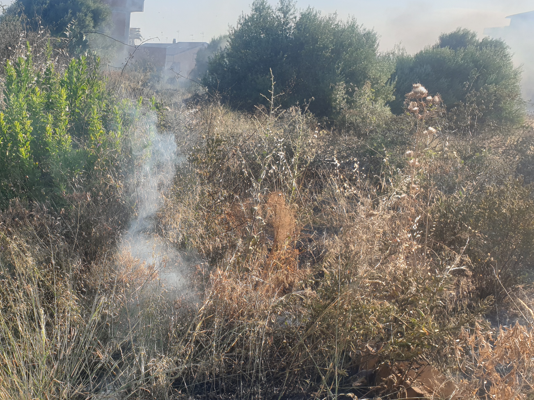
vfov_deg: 33.9
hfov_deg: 43.6
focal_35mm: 42
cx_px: 144
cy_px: 279
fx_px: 648
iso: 50
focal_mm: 4.3
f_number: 2.4
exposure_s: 1/878
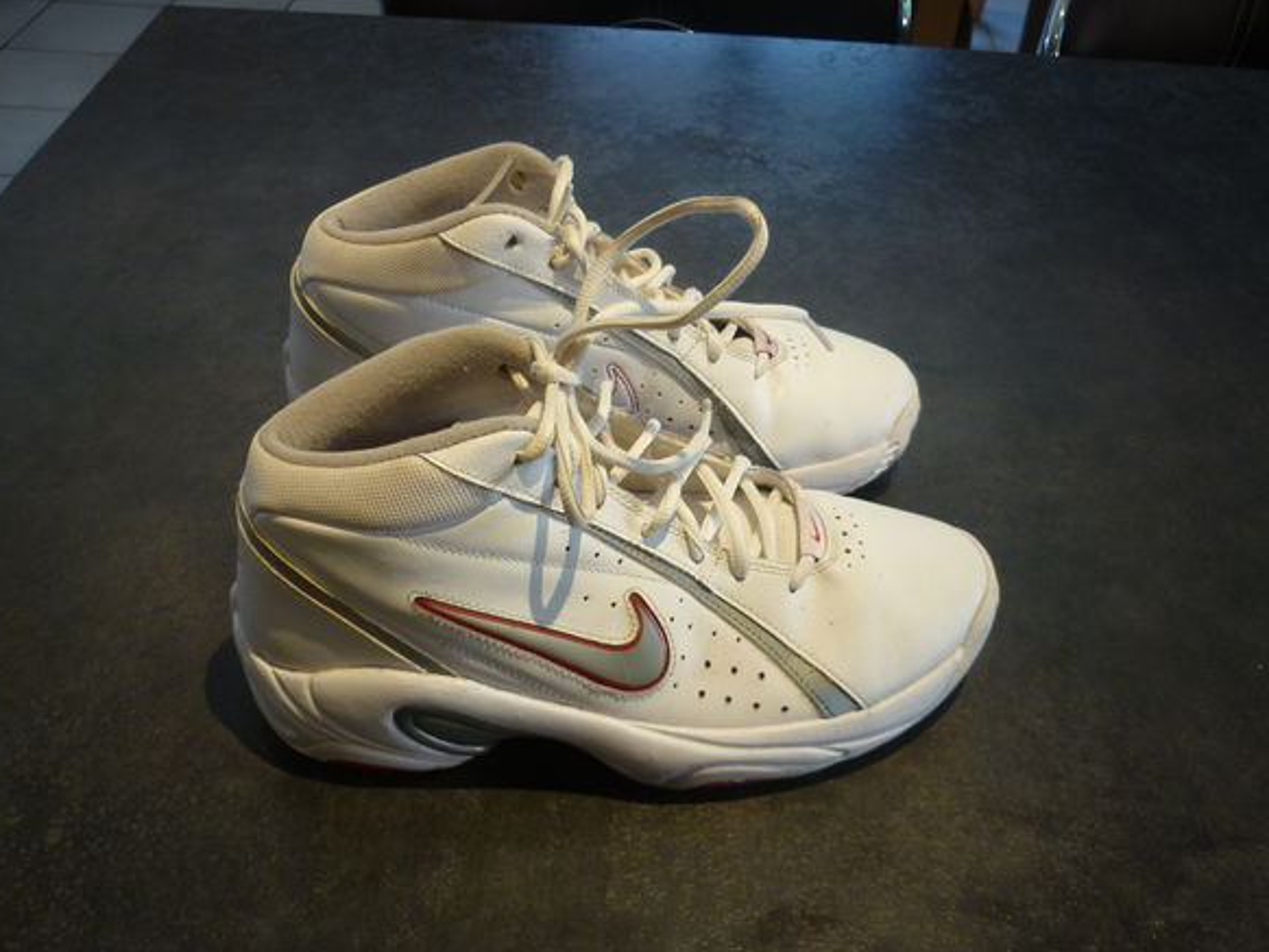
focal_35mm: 34
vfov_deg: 41.8
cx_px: 632
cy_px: 471
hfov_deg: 53.9
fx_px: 1247
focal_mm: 5.5
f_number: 2.8
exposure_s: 1/30
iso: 160
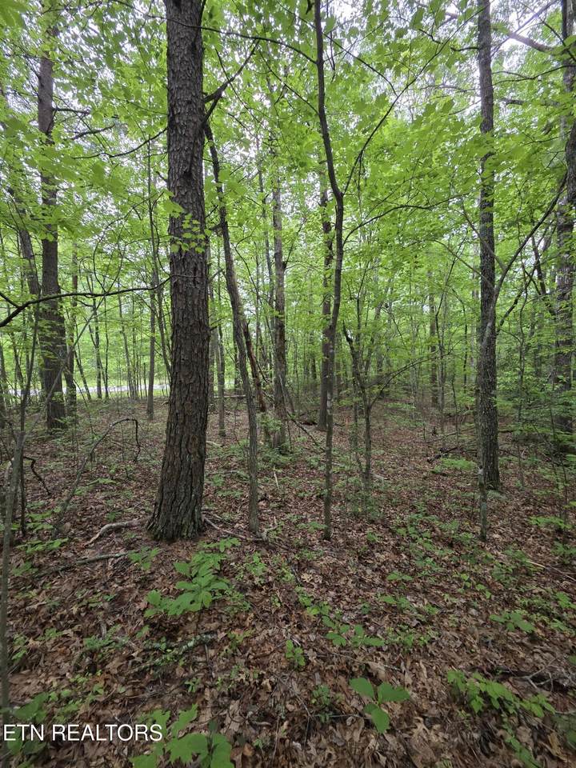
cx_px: 288
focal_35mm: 13
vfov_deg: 106.2
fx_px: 288
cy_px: 384
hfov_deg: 89.9
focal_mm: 2.2
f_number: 1.9
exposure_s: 1/120
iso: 160
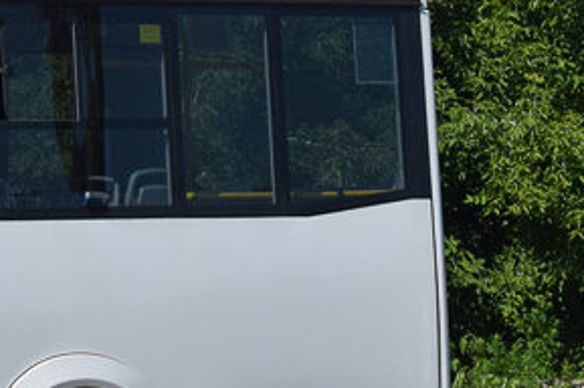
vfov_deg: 4.0
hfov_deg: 5.9
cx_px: -477
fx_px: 5559
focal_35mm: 343
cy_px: 46
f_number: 7.1
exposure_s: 1/1250
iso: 200
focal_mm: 55
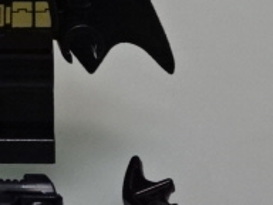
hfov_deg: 9.2
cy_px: 34
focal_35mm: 213
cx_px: -23
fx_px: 1680
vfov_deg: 7.0
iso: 800
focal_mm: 10.95
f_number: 4.5
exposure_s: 1/50
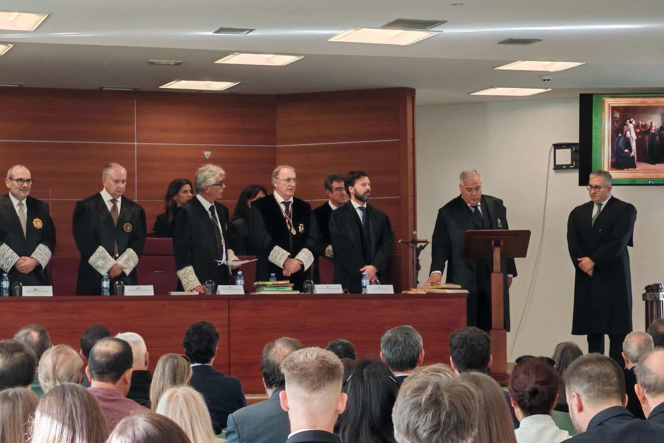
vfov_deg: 13.4
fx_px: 1881
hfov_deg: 20.0
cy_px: 252
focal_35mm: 102
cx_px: 333
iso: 160
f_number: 2.4
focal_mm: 8.67
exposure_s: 1/50
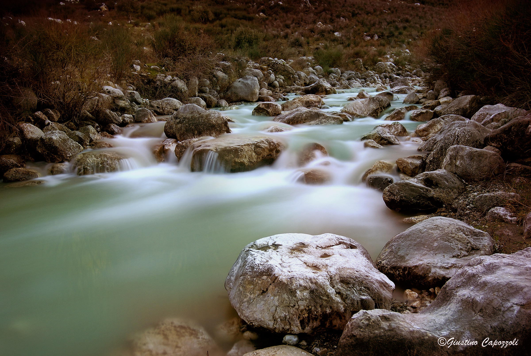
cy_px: 178
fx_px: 421
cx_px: 266
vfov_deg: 45.8
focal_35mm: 28
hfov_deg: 64.5
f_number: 6.3
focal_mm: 19
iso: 100
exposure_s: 30
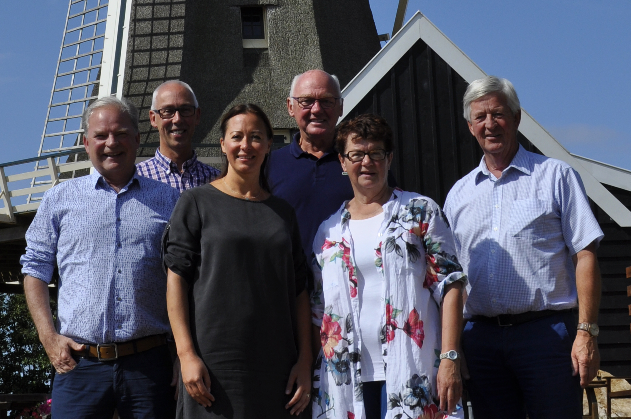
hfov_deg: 24.6
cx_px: 316
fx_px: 1444
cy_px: 210
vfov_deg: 16.5
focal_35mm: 82
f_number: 10
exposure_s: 1/400
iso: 200
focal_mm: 55
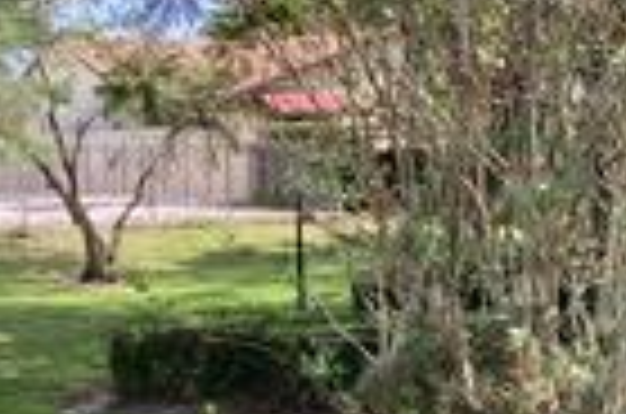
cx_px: 739
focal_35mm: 93
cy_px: 216
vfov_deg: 14.6
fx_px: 1613
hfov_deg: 20.6
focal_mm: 3.3
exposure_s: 1/226
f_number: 2.4
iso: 25
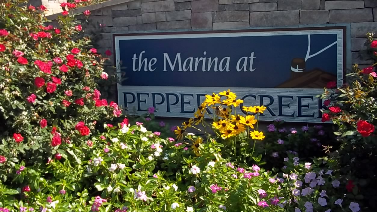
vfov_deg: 29.5
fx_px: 400
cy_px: 72
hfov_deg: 50.5
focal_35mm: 40
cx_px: 188
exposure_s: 1/100
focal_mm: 6.5
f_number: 8
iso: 80
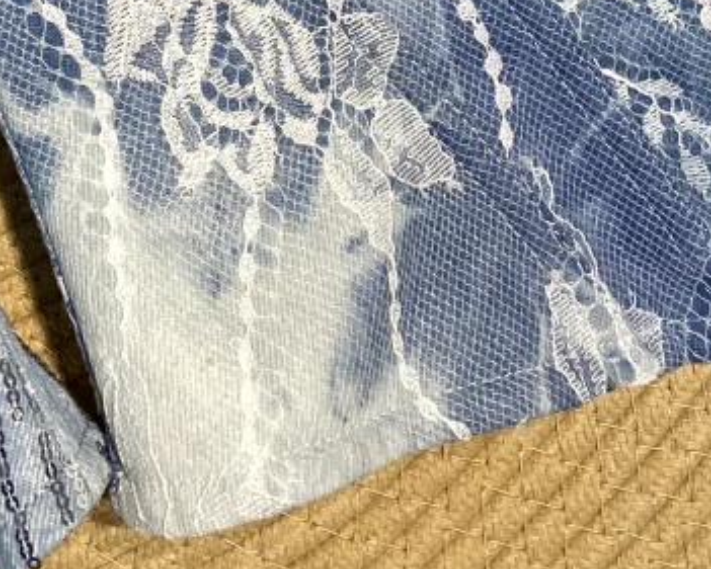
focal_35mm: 104
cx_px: 282
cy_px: -804
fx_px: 2189
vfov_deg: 11.9
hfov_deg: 18.4
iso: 80
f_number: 1.8
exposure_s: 1/100
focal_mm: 4.25
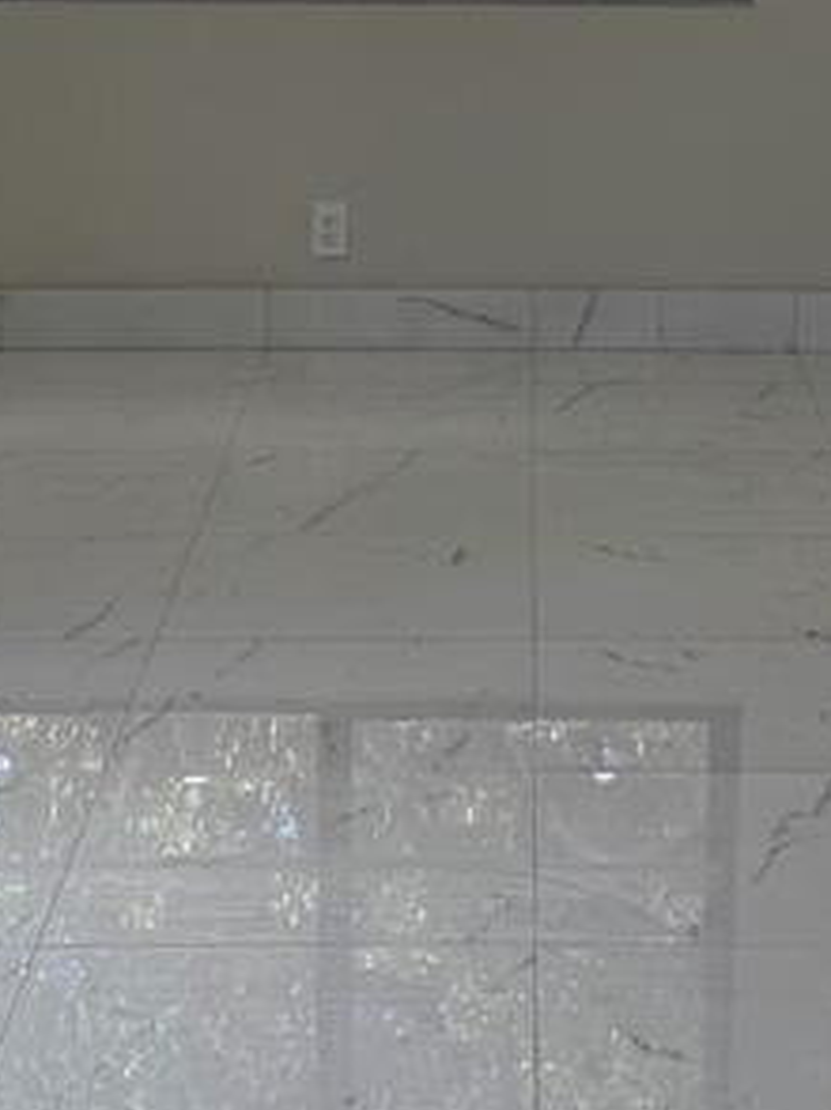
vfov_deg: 19.4
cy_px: -38
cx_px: 585
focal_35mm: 98
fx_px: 3141
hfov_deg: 15.0
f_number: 1.78
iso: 100
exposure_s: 1/461
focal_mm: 6.76
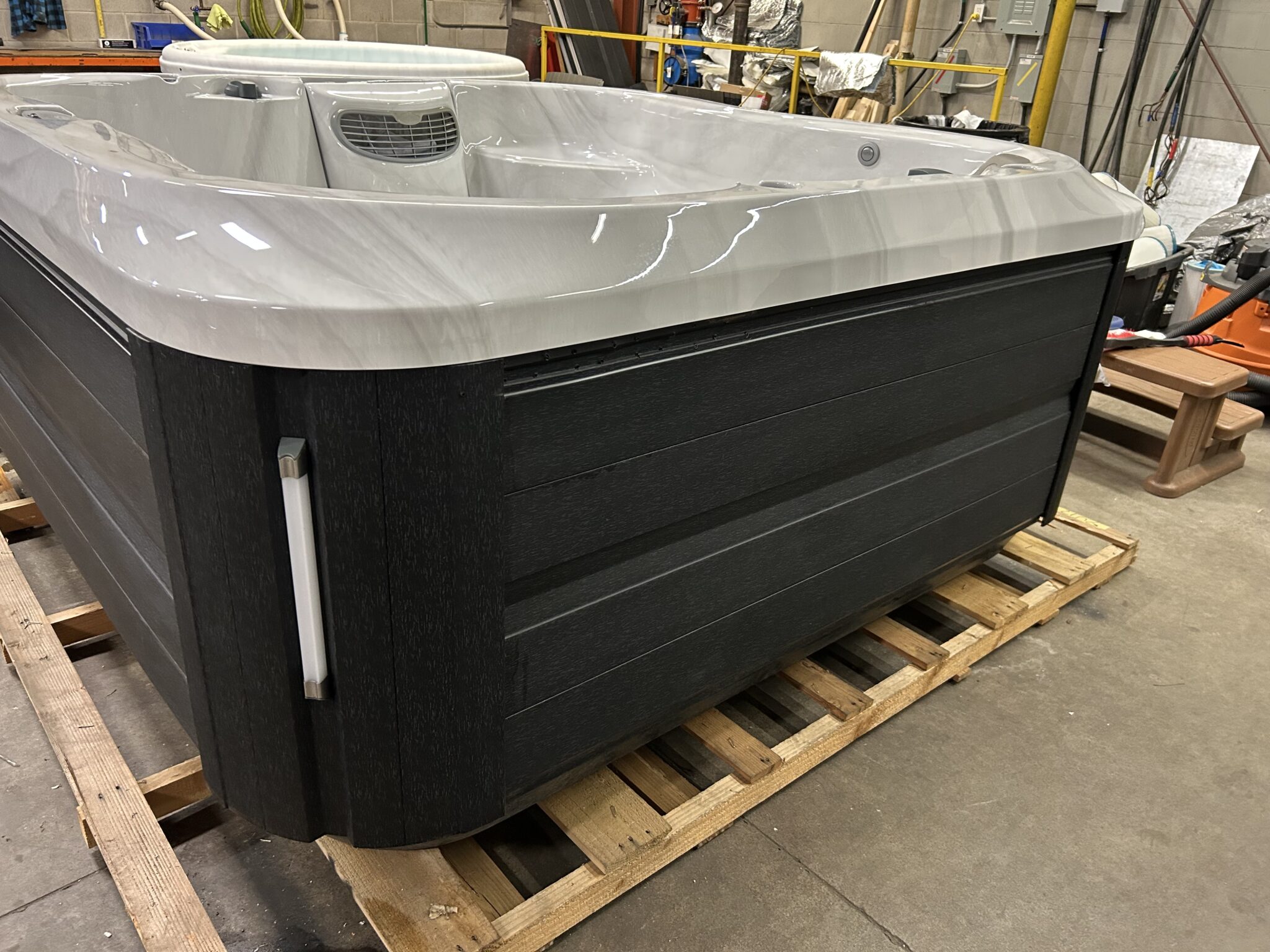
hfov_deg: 67.3
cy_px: 476
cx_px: 635
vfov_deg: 53.1
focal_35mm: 26
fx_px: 954
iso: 250
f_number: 1.5
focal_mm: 5.7
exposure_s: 1/60
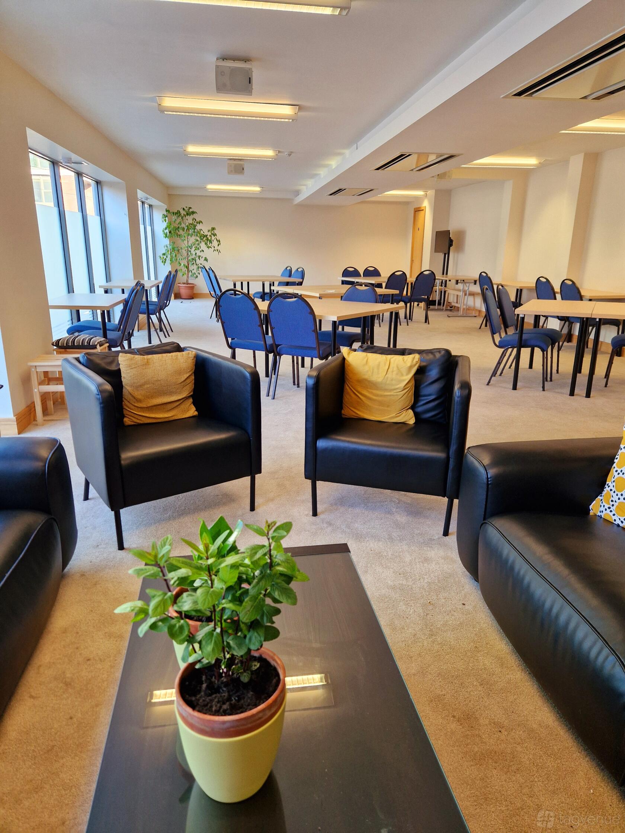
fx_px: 554
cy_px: 416
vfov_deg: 73.9
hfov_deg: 58.9
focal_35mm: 23
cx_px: 312
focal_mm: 5.4
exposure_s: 1/100
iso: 125
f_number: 1.8
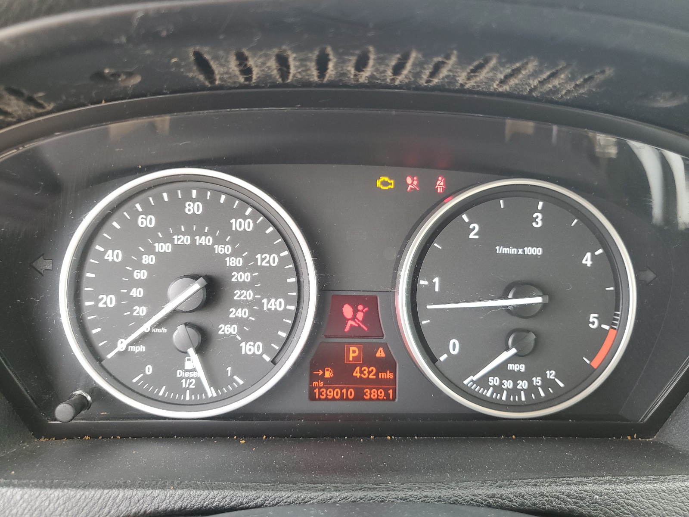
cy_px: 258
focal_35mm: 26
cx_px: 344
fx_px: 518
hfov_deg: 67.3
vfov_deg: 53.1
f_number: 1.5
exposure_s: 1/60.2
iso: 66
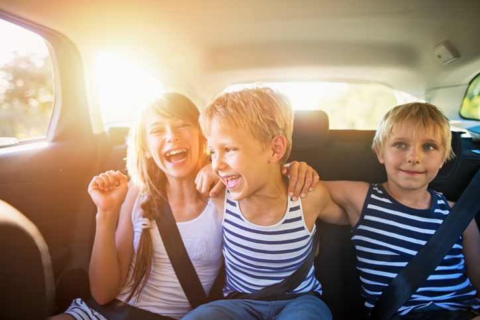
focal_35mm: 24
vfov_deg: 53.2
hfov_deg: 73.7
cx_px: 240
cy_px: 160
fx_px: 320
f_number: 1.4
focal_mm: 24
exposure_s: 1/400
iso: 100
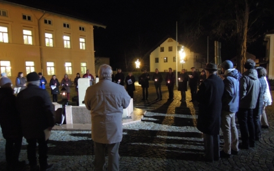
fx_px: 194
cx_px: 138
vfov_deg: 47.6
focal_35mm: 26
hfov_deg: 70.4
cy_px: 90
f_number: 2.5
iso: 800
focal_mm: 4.3
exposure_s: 1/8
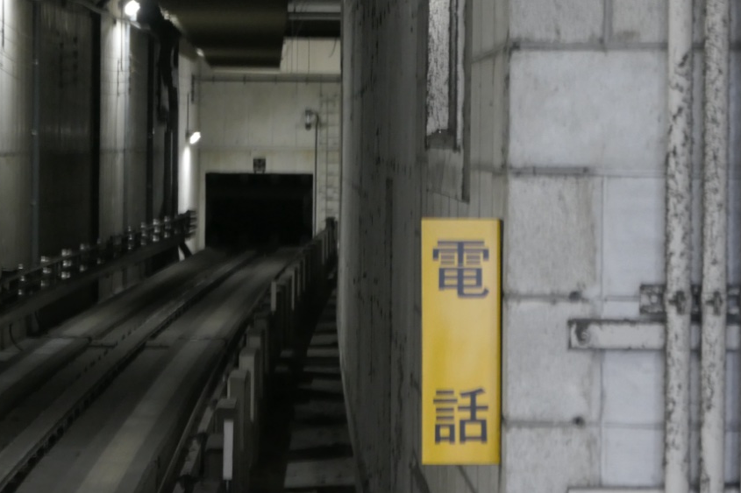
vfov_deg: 7.7
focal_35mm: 179
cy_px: 135
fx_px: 3683
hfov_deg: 11.5
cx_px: 242
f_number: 5.4
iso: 800
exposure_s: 1/2.5
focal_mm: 41
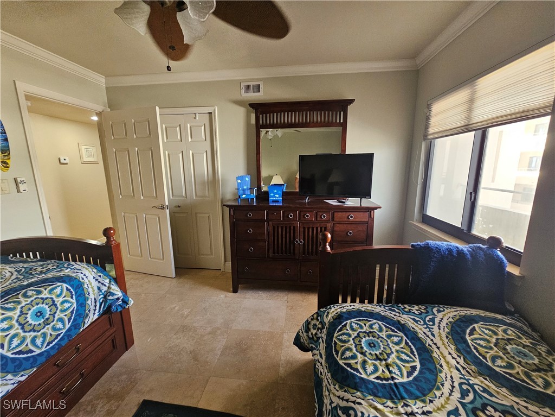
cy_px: 208
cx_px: 278
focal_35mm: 13
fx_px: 208
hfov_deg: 106.2
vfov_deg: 89.9
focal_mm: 2.2
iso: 400
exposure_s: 1/77
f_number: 2.2
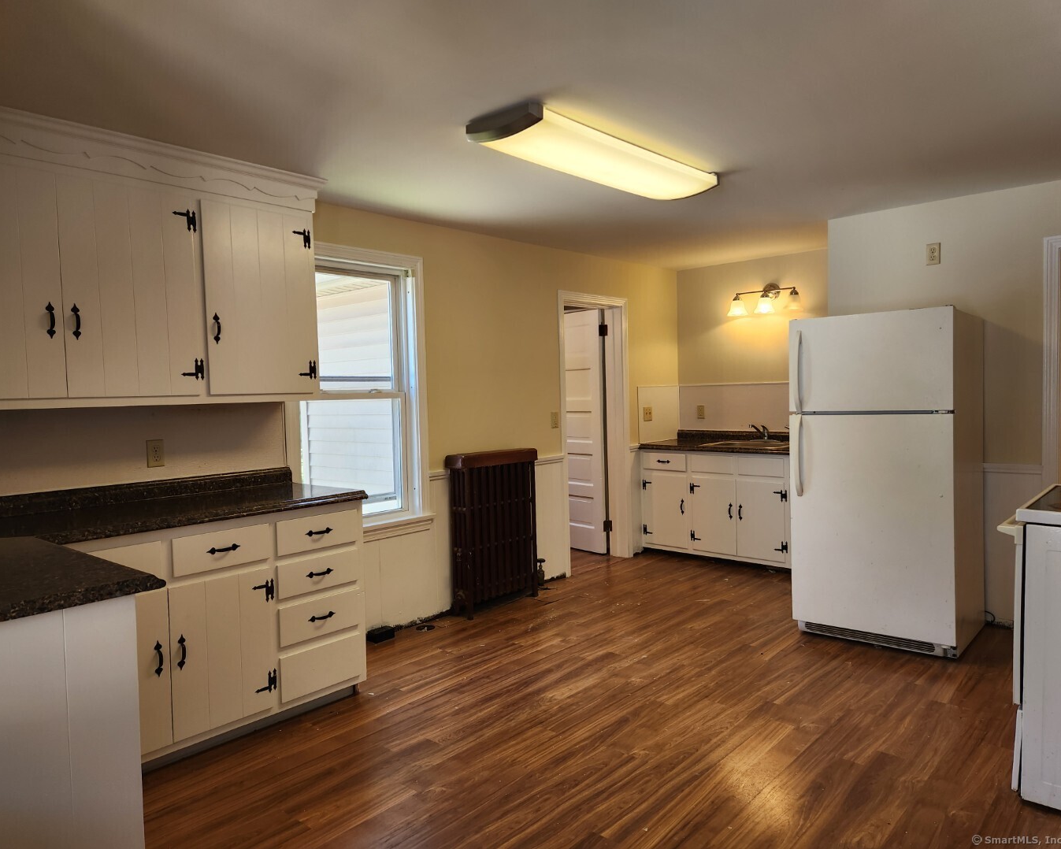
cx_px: 537
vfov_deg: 58.8
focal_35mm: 24
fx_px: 754
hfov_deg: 70.3
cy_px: 424
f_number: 1.8
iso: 100
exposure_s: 1/120
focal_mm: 5.4
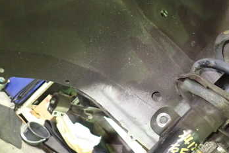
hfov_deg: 41.2
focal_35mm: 45
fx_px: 286
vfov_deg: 29.3
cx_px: 192
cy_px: 117
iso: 800
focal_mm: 4.5
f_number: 2
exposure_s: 1/15
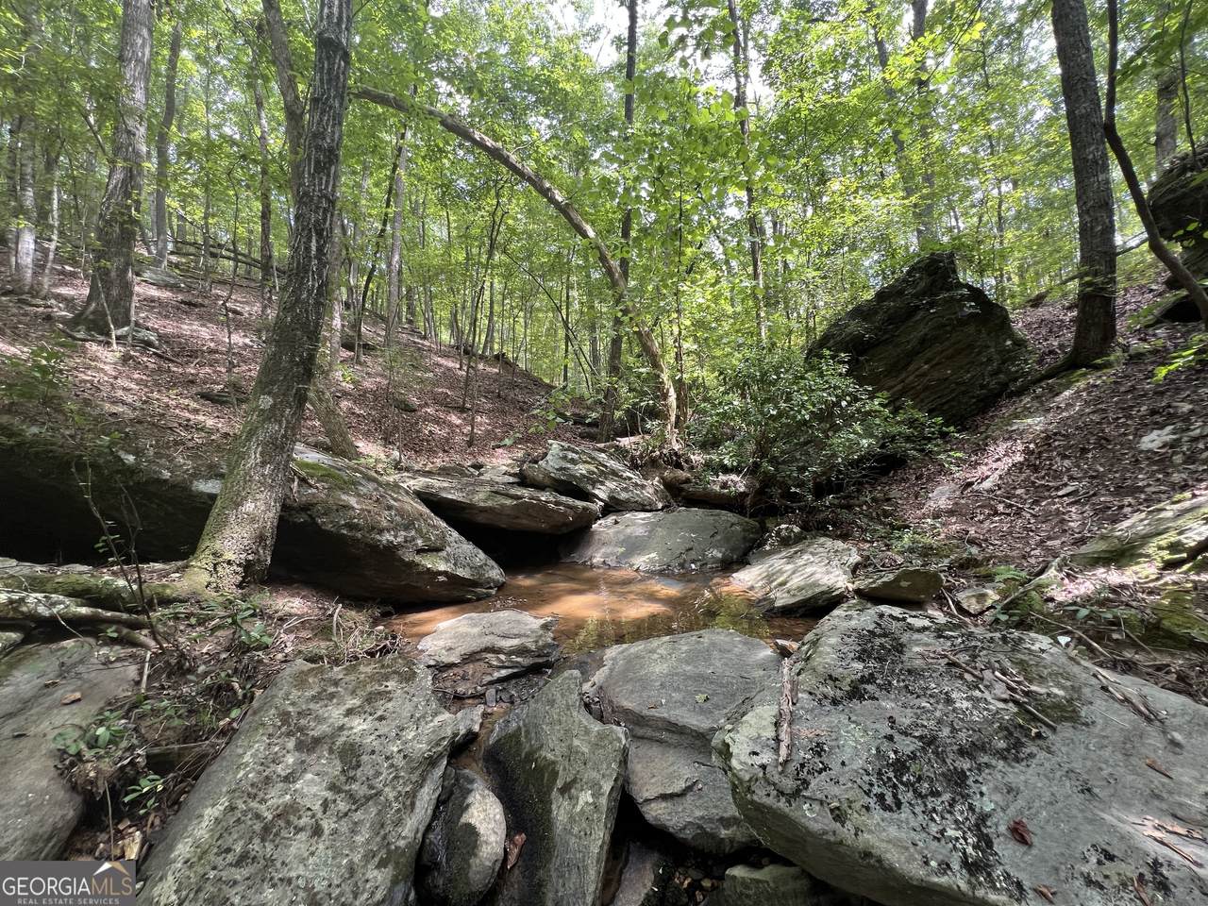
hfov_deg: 106.2
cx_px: 604
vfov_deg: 89.9
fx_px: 454
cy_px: 453
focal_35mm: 13
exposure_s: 1/99
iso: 100
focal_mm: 1.57
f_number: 1.8
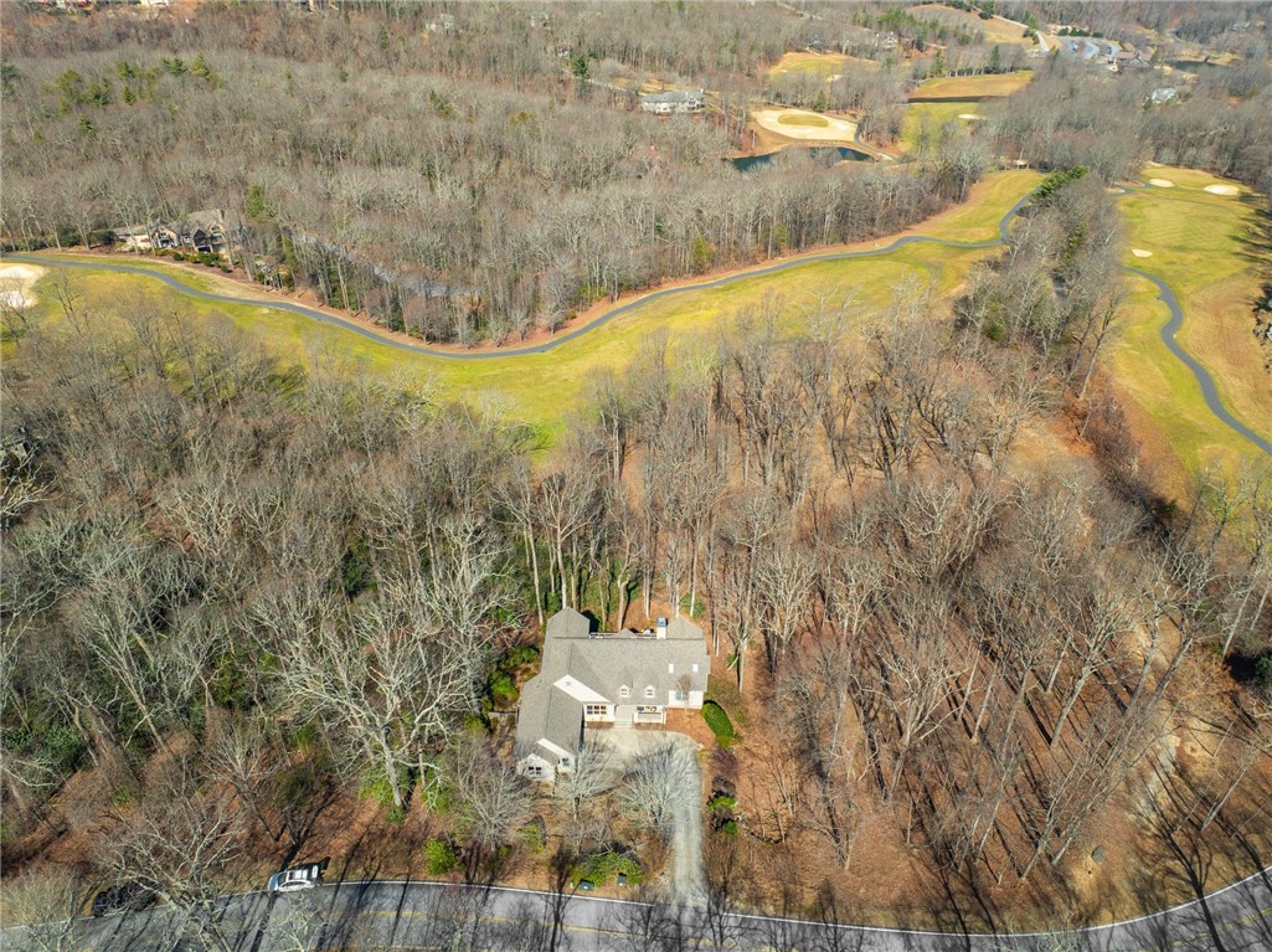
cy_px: 476
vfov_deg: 56.7
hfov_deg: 71.6
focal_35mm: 24
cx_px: 636
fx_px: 881
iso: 100
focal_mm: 12.29
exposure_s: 1/200
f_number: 2.8
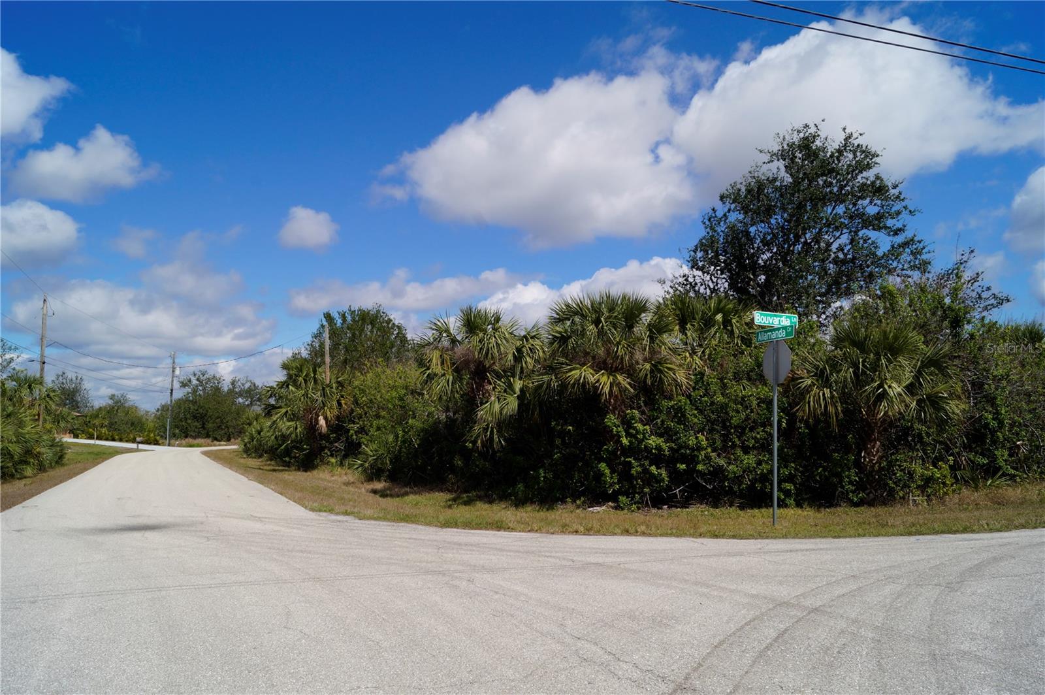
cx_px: 522
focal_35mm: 27
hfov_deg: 67.4
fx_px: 783
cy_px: 348
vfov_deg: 47.9
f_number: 16
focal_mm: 18
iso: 100
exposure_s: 1/160
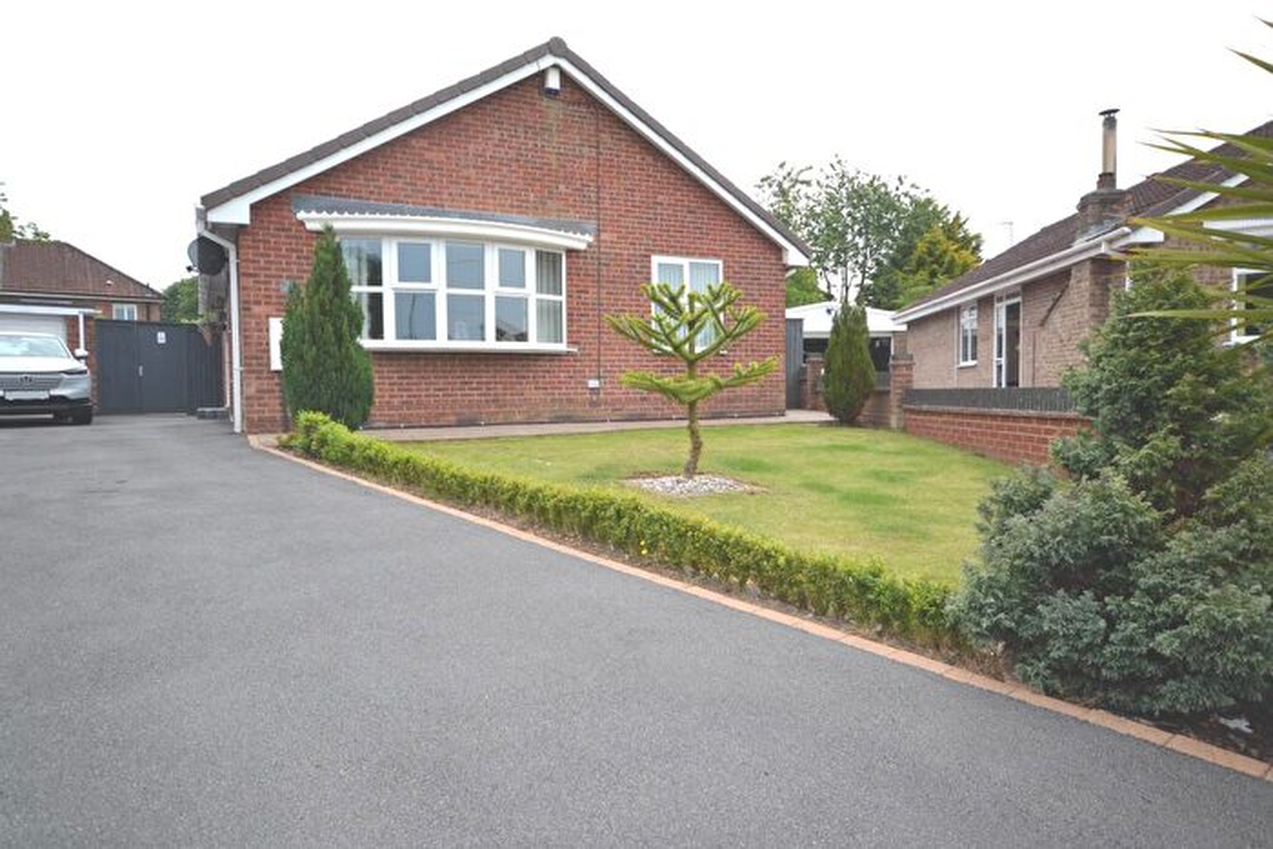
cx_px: 636
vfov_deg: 56.2
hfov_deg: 77.3
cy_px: 424
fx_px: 796
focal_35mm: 22
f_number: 6.3
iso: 100
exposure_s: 1/160
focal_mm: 15
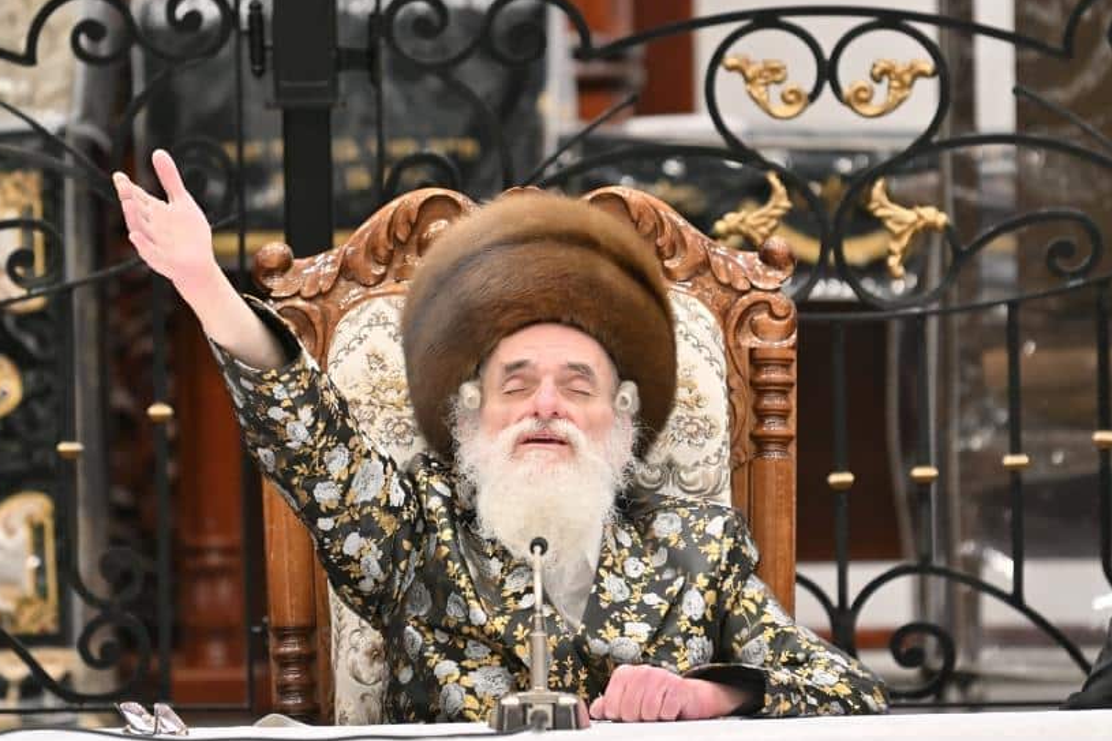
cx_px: 611
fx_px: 11642
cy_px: 349
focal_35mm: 377
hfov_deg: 5.5
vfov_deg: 3.6
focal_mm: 200
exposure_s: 1/320
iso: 200
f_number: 2.8
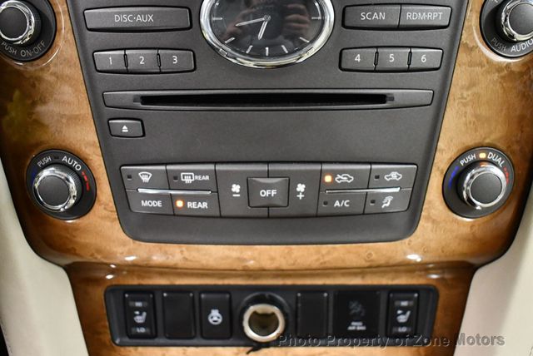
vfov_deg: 36.9
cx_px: 266
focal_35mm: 36
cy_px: 178
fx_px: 533
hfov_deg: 53.1
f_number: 3.5
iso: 3600
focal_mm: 18
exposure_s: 1/60
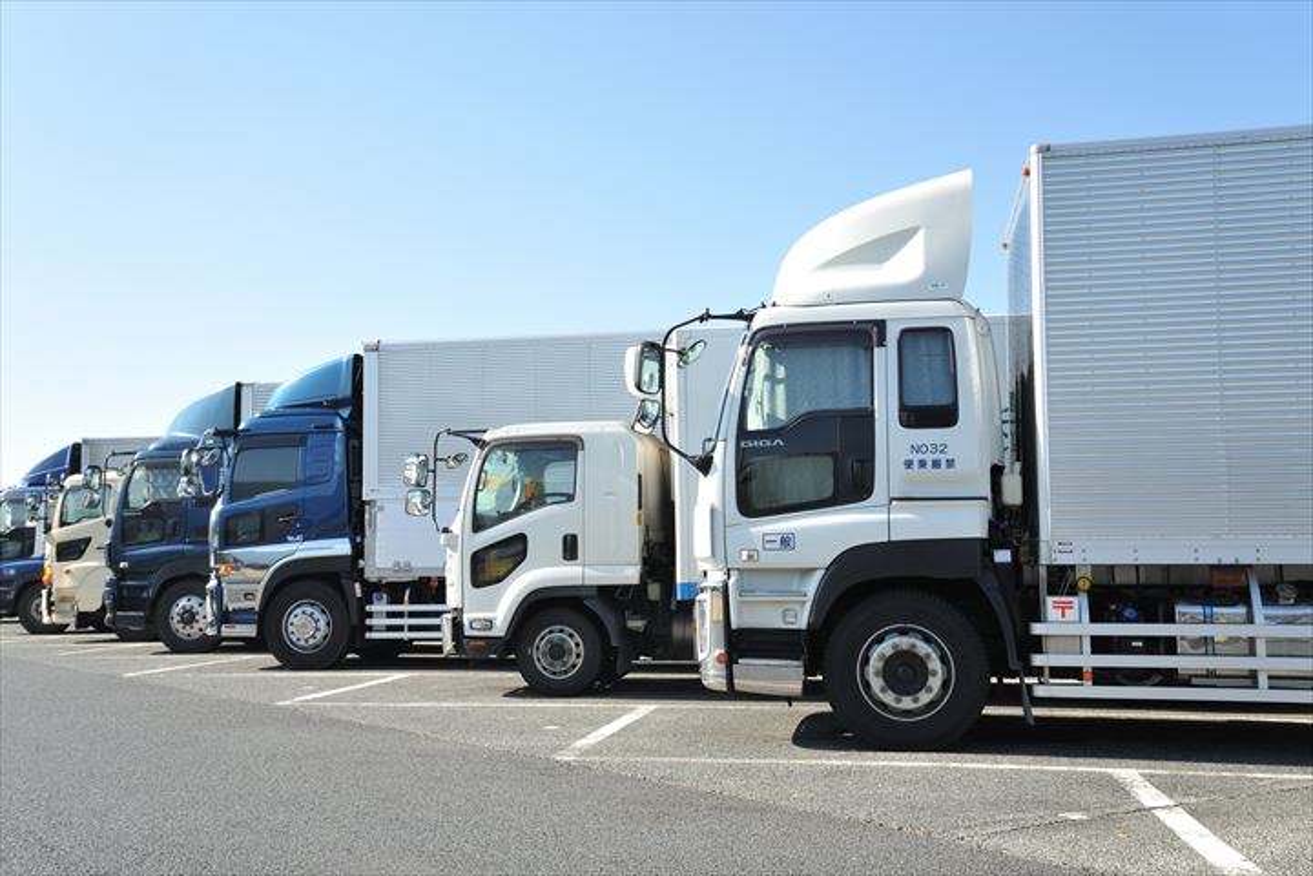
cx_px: 656
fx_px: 1459
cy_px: 438
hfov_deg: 48.5
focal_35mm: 40
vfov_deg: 33.4
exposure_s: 1/160
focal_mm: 40
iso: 200
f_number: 10
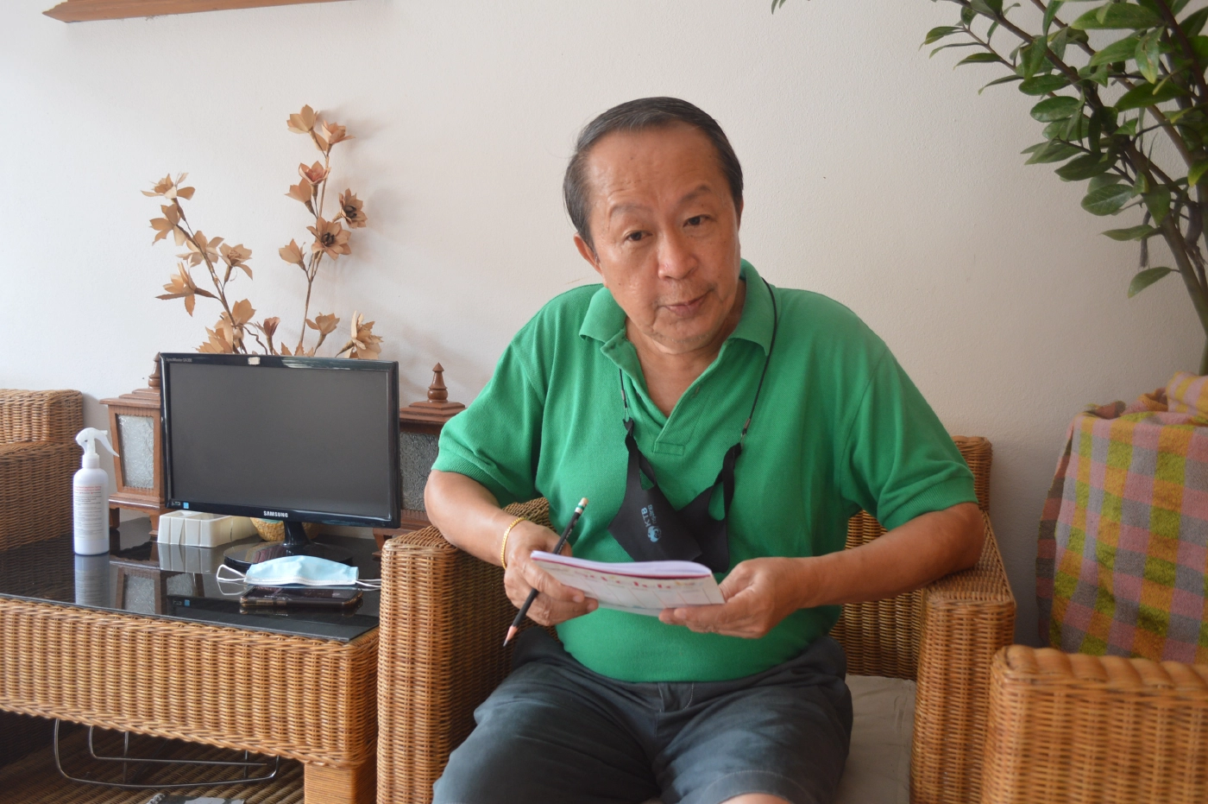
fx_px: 1106
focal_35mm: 33
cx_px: 604
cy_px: 402
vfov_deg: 39.9
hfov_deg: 57.3
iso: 400
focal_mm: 22
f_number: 4
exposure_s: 1/60
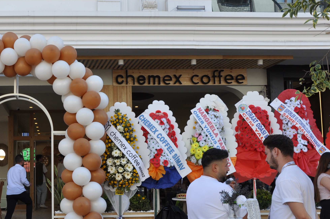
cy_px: 133
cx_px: 75
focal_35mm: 54
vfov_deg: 24.9
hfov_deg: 35.9
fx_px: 494
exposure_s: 1/100
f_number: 10
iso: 200
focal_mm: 22
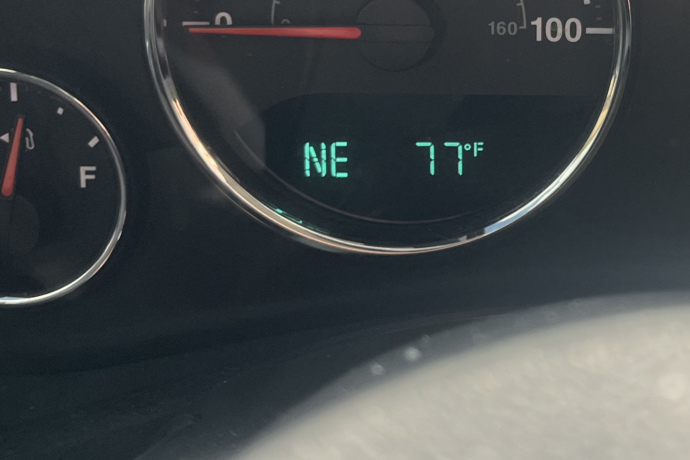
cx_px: 627
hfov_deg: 29.2
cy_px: 76
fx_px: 1265
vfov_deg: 20.3
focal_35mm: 66
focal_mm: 5.1
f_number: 1.6
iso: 40
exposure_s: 1/148
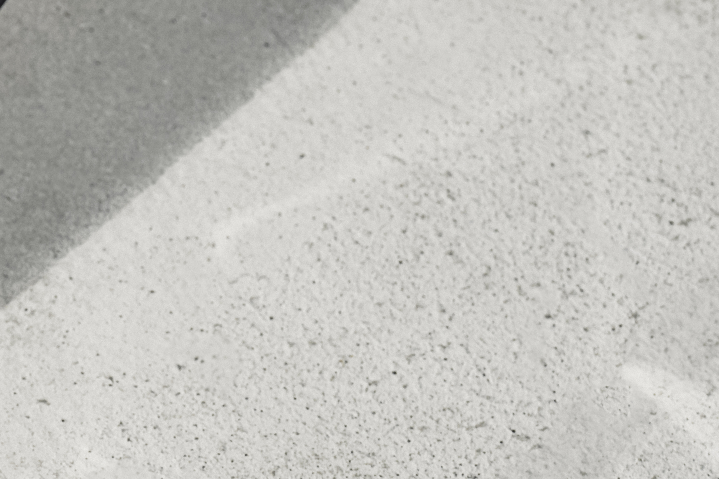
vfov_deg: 3.5
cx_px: -349
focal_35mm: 391
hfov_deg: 5.2
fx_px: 7808
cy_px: 279
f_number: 9
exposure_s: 1/160
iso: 160
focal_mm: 130
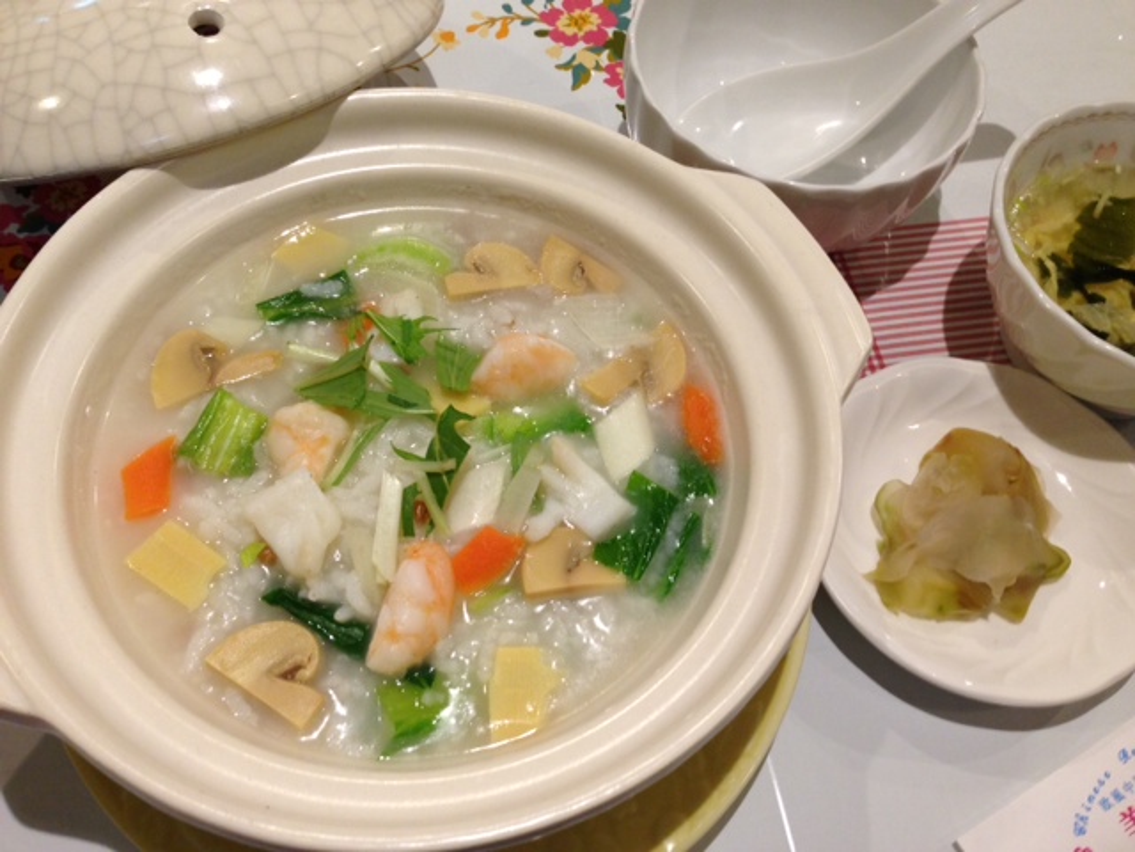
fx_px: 1082
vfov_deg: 42.9
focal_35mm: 33
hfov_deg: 55.4
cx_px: 568
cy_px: 426
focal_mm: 4.13
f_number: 2.4
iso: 100
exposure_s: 1/20
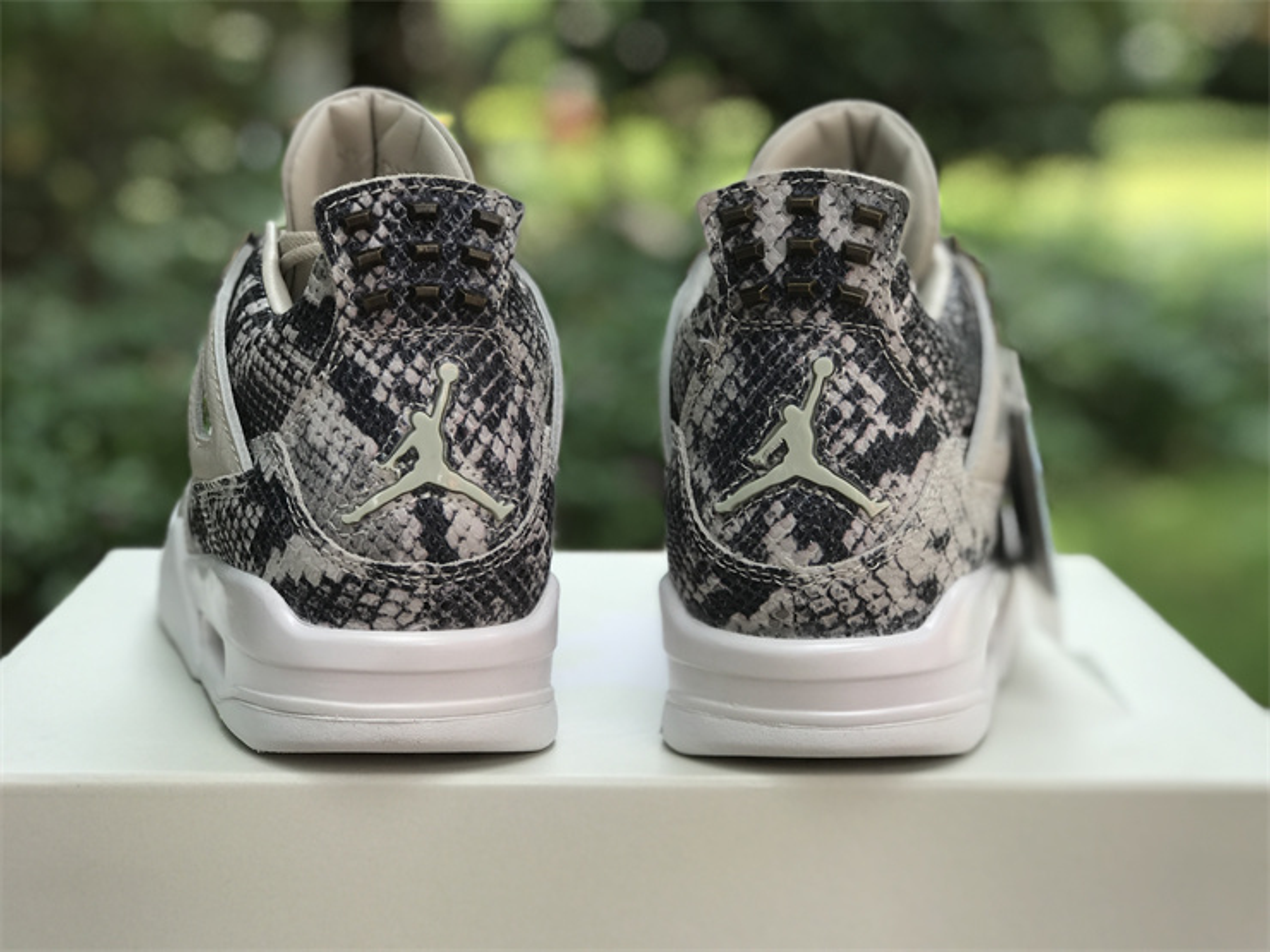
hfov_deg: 33.8
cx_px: 635
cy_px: 476
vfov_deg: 25.7
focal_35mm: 57
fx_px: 2091
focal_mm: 6.6
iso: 20
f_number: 2.8
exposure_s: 1/165
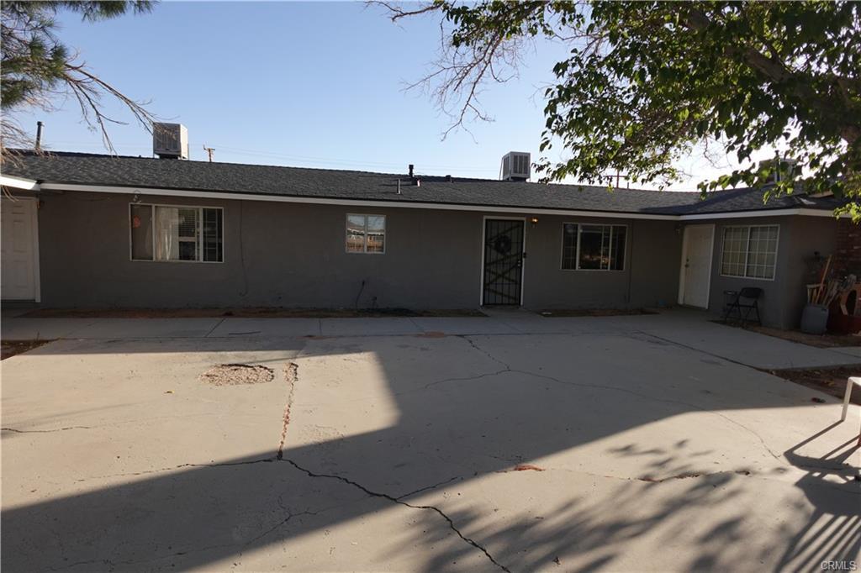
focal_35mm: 20
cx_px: 430
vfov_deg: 61.9
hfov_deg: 84.0
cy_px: 286
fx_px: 478
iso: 125
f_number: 2
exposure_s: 1/2000
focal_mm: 7.6
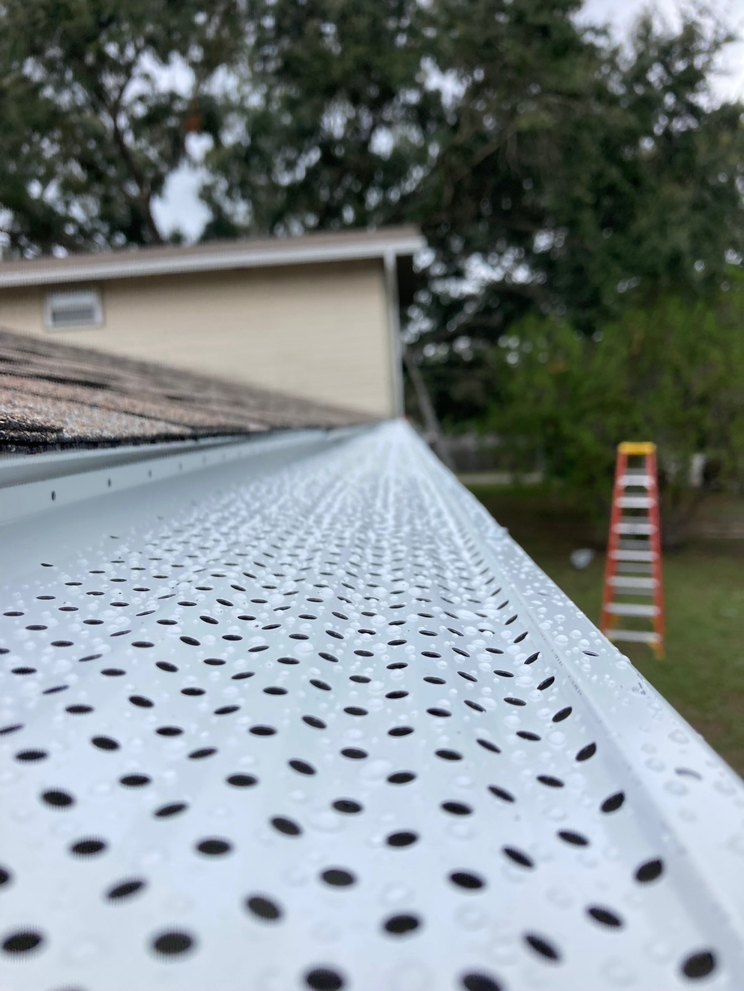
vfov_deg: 63.4
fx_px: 802
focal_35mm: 28
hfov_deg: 49.7
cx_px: 372
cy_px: 496
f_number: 1.8
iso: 20
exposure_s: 1/428
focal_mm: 3.99
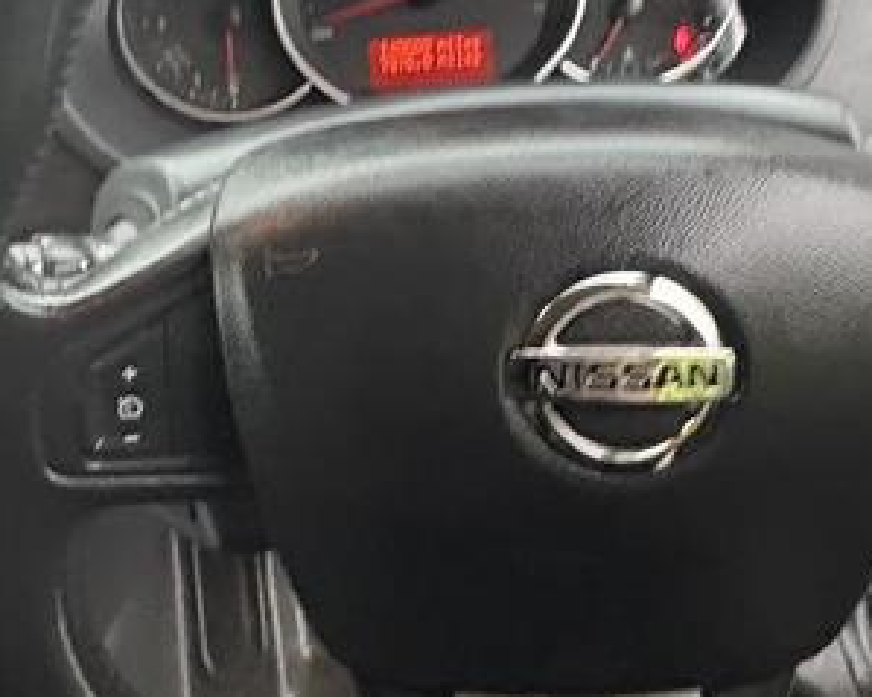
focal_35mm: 41
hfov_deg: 44.4
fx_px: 1058
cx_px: 324
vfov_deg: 36.4
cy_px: 295
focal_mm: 2.22
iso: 1250
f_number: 2.2
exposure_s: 1/30
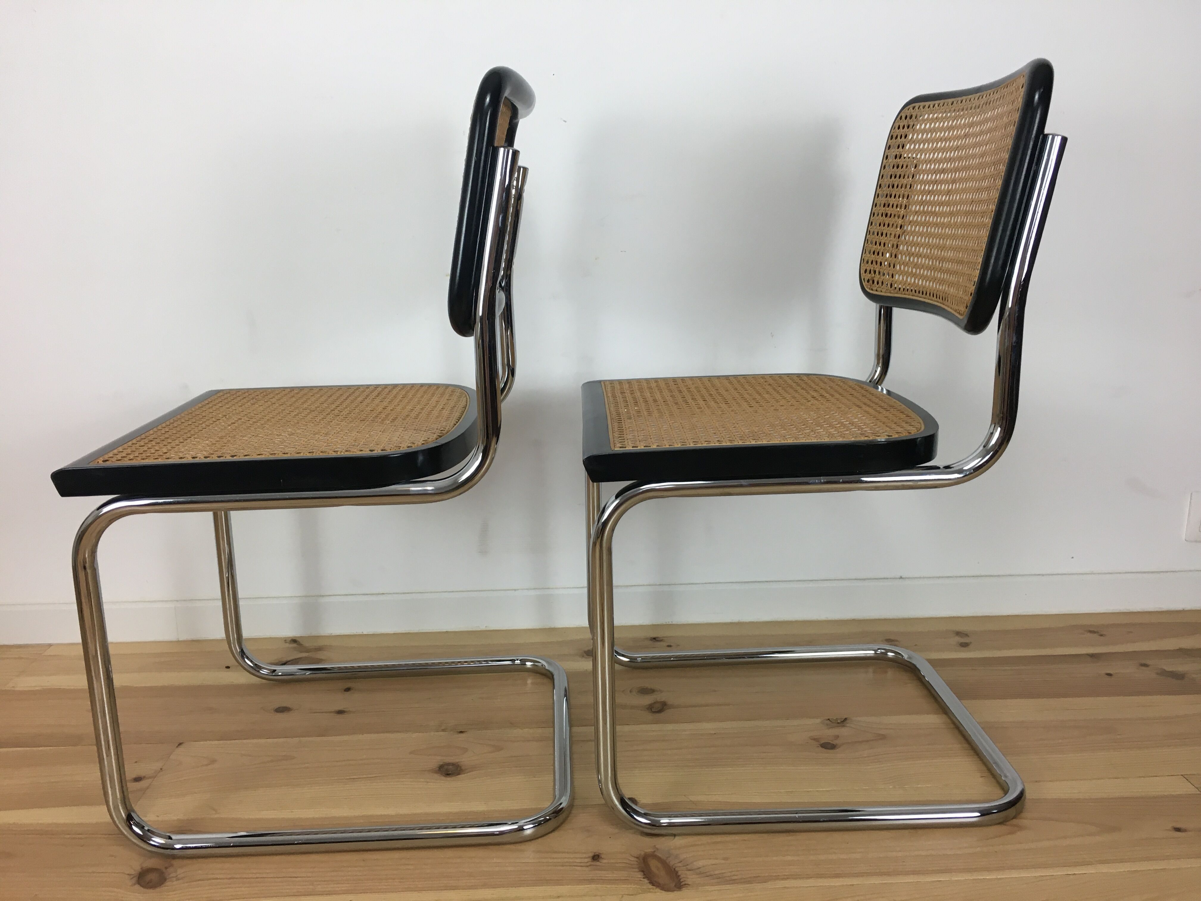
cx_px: 600
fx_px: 1006
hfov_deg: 61.7
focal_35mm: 29
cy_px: 450
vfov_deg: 48.2
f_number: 2.2
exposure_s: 1/33
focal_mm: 4.15
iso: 32
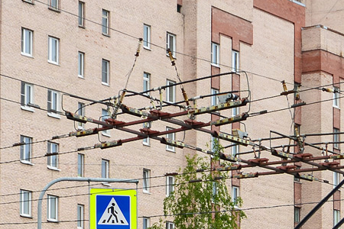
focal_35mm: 150
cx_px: 261
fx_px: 1433
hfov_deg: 13.6
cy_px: 340
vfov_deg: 8.9
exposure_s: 1/250
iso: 200
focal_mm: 30
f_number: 5.6
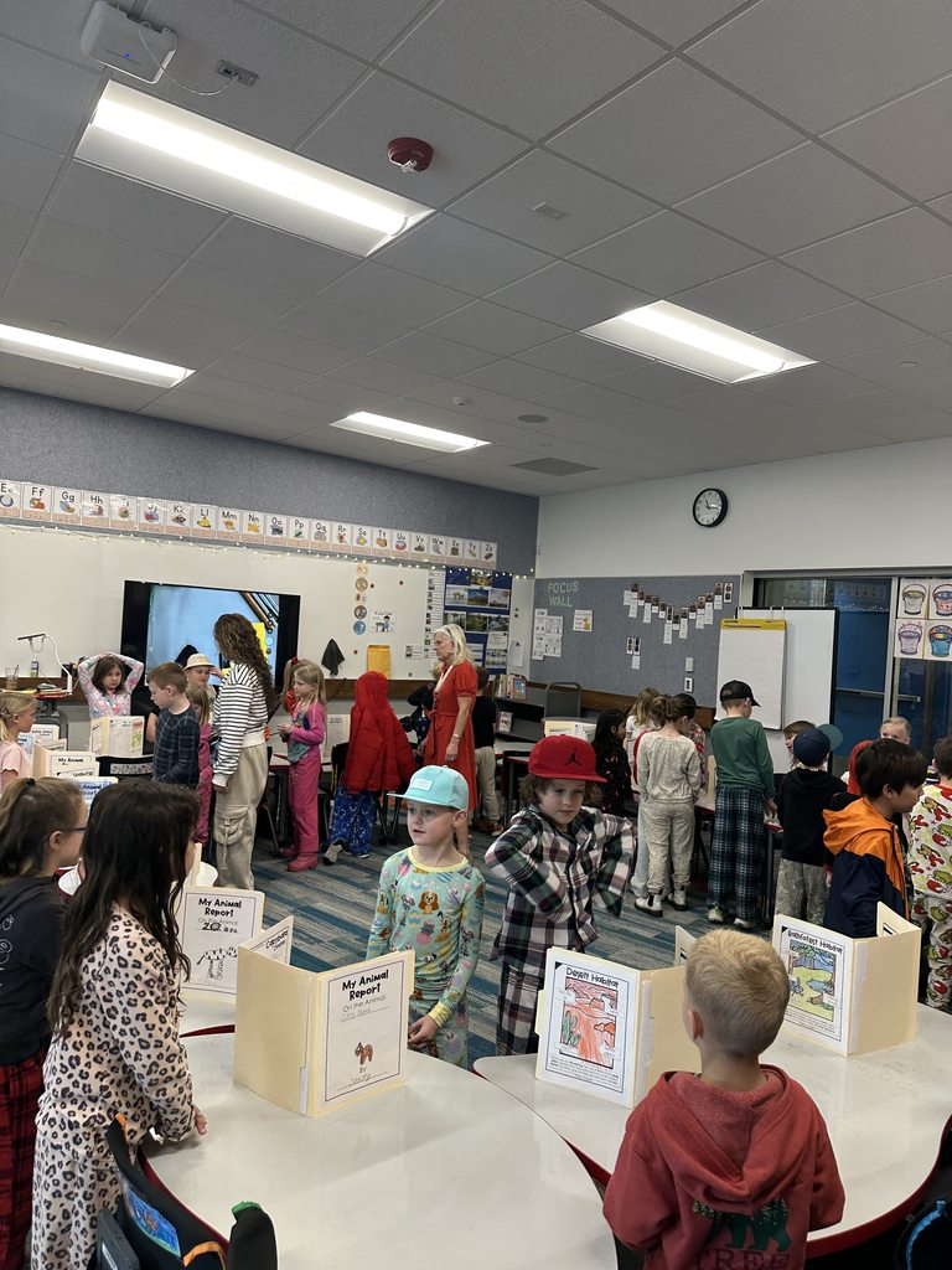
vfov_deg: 71.6
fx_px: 880
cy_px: 635
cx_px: 476
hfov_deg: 56.8
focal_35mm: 24
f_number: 1.78
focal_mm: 6.86
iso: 125
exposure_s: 1/60
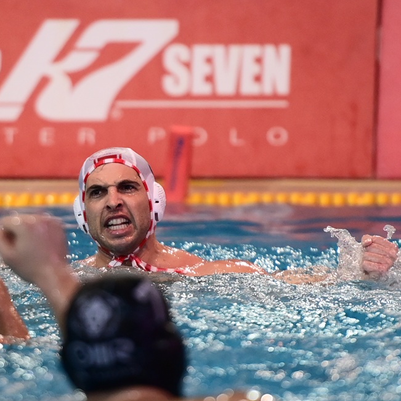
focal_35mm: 256
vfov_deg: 6.8
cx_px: 134
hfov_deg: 6.8
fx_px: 3355
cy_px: 200
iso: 2500
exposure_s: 1/1000
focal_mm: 200
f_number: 2.8
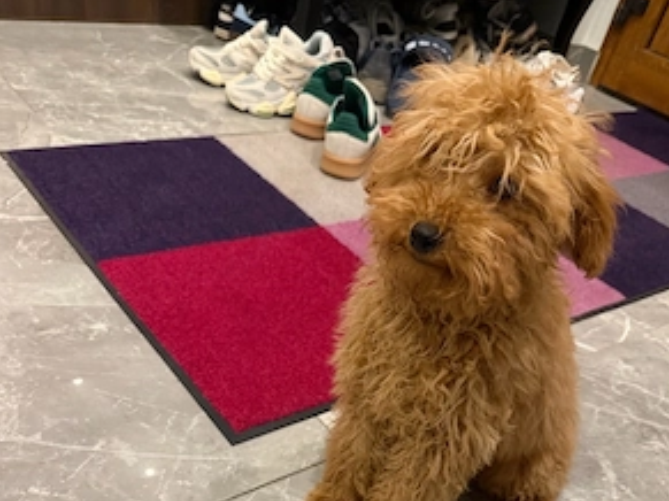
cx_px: 336
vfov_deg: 40.2
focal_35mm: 33
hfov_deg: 55.4
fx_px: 638
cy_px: 434
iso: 400
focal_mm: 6.76
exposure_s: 1/50
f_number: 1.78
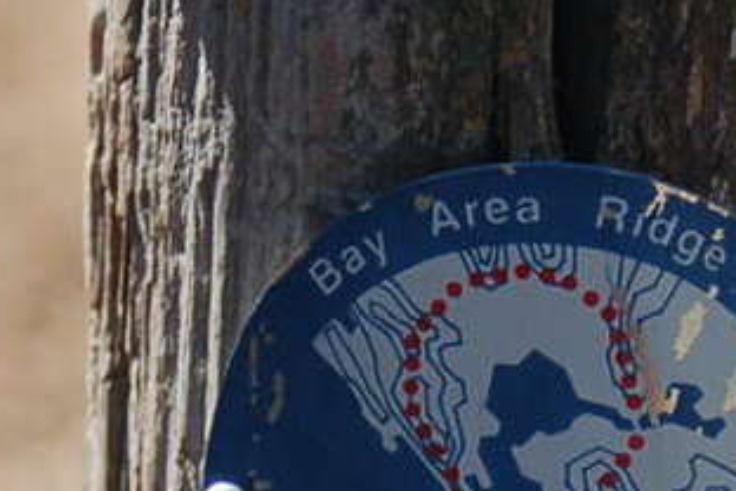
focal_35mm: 288
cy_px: 550
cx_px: 535
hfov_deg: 7.1
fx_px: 5893
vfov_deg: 4.8
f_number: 5.6
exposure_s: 1/400
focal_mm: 75
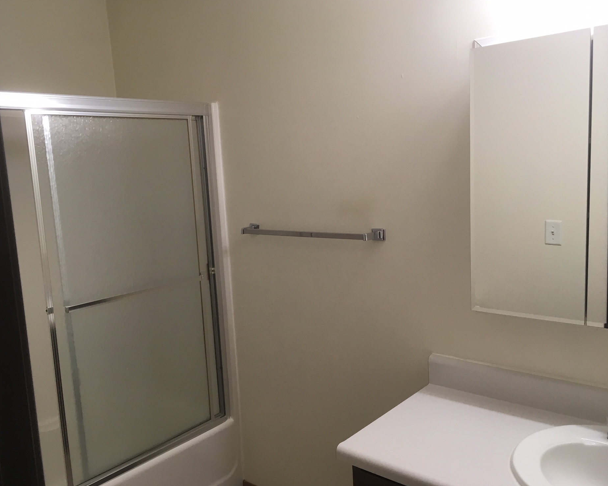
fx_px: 558
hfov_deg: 57.1
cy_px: 243
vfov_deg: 47.1
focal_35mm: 31
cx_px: 279
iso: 25
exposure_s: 1/30
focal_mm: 4.15
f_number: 2.2
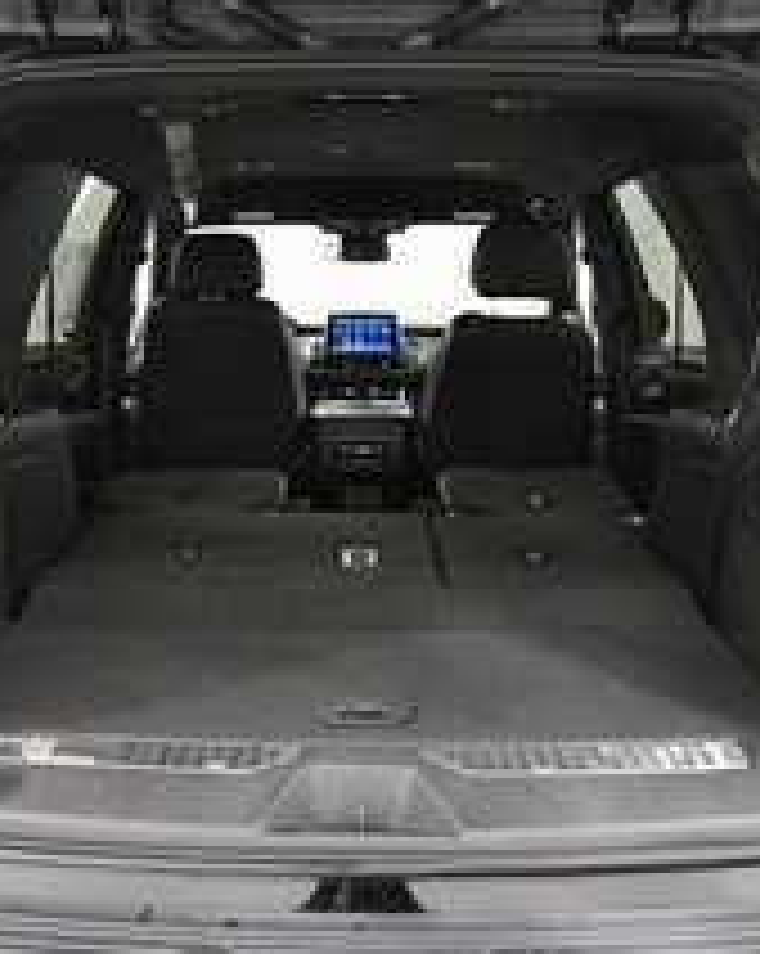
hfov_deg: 38.1
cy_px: 506
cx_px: 346
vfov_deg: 46.9
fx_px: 1099
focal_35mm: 39
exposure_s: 1/100
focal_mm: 15
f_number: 5.3
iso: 3200
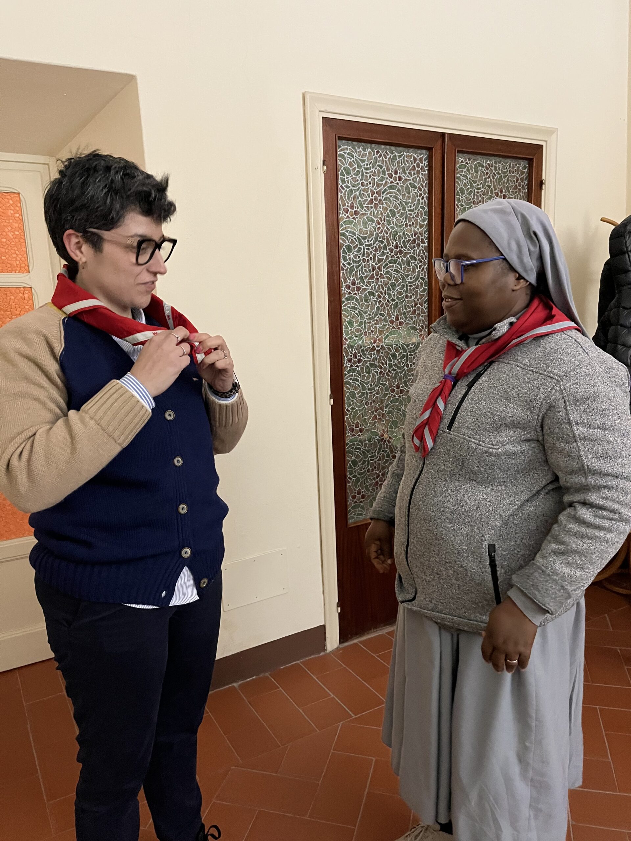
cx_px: 316
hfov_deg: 53.1
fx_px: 632
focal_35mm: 26
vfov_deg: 67.3
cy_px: 420
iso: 800
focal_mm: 5.1
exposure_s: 1/30
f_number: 1.6
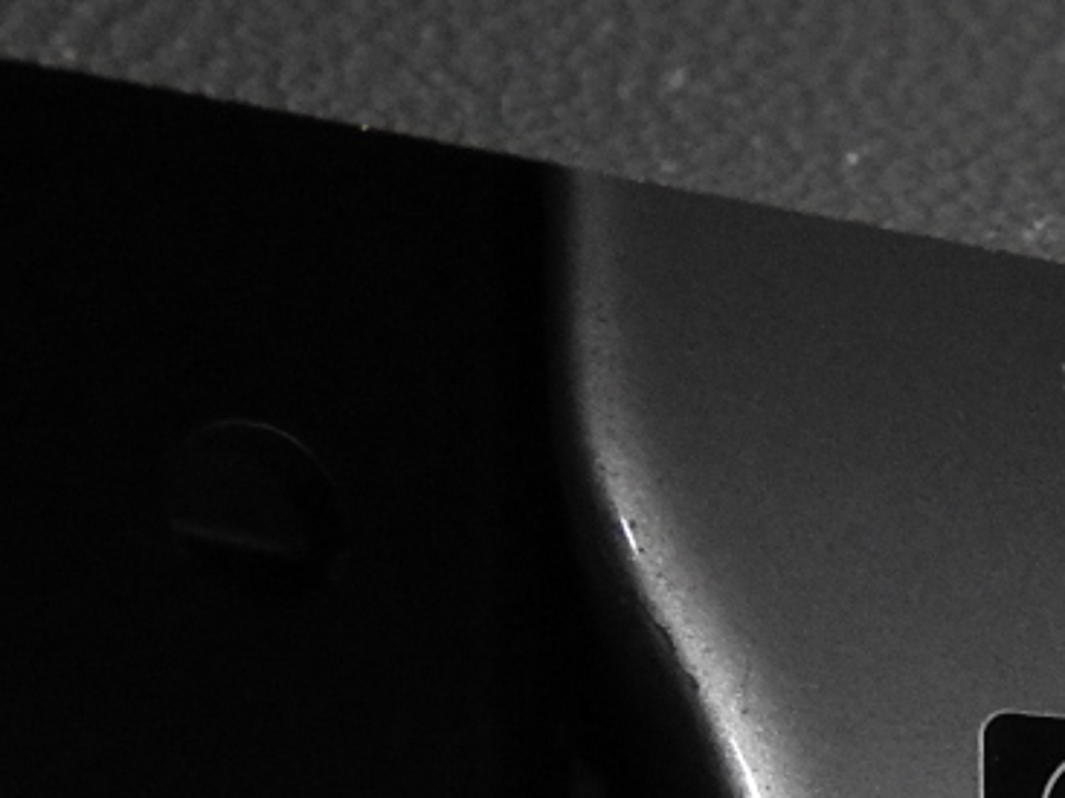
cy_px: 1465
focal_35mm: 122
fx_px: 3752
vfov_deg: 11.2
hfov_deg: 14.9
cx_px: 1640
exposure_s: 1/20
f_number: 3.5
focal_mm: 5
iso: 400
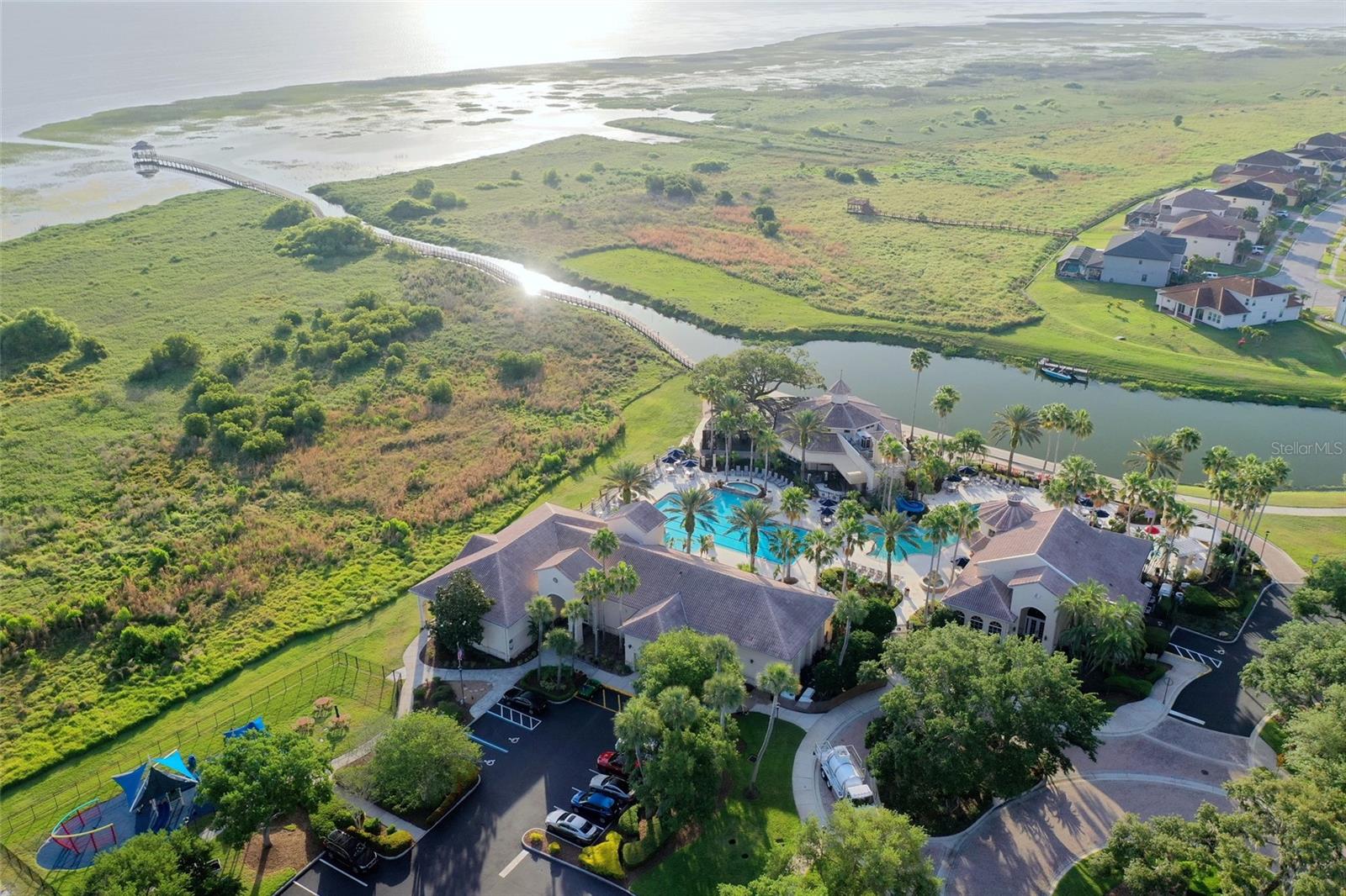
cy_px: 448
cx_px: 673
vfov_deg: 46.4
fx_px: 1047
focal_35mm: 28
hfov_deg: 65.5
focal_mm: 10.3
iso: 100
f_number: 4
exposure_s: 1/120
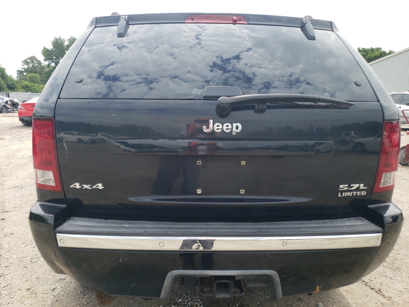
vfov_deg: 53.1
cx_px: 204
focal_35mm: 26
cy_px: 154
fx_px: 307
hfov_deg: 67.3
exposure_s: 1/1250
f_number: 1.5
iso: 50
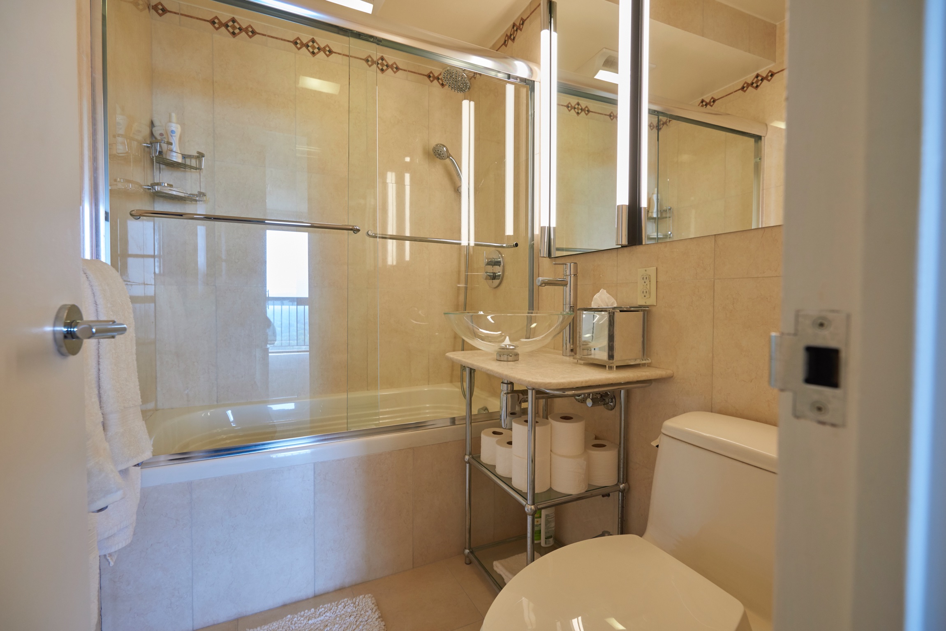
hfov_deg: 96.7
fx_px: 421
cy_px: 316
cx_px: 473
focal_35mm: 16
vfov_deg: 73.8
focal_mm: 16
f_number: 5.6
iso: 900
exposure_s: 1/80
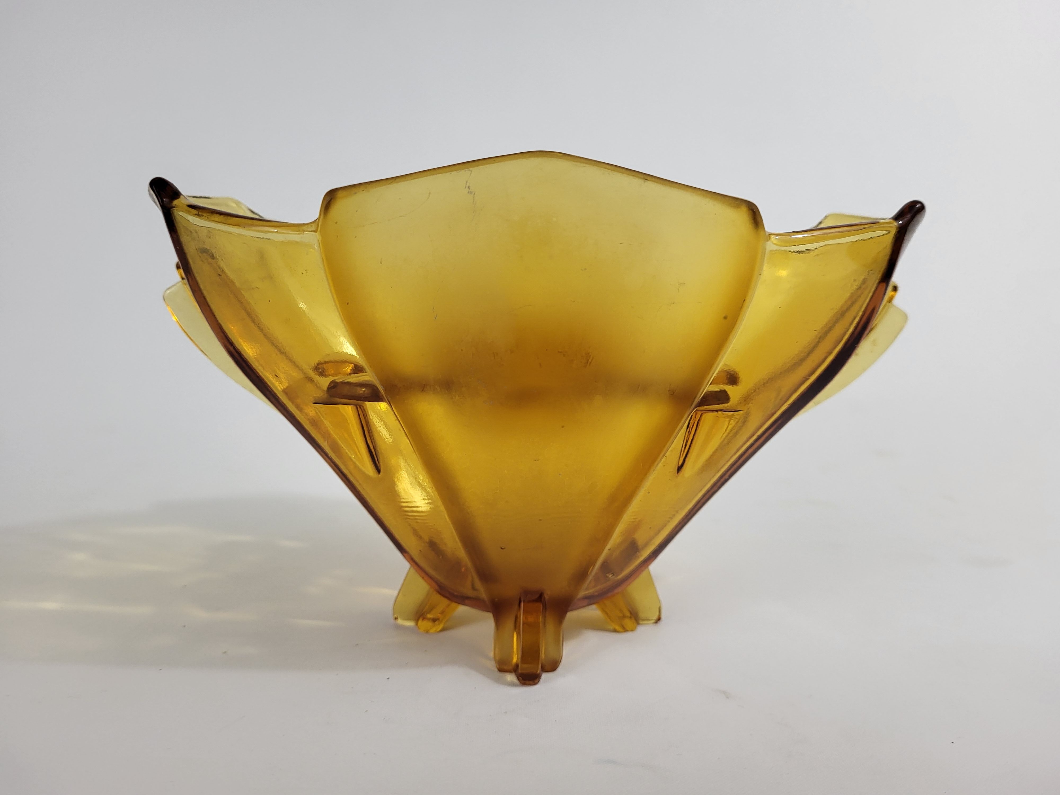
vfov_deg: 53.1
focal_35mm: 26
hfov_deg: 67.3
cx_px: 530
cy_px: 398
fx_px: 796
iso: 200
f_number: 1.8
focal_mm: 5.4
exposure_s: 1/100
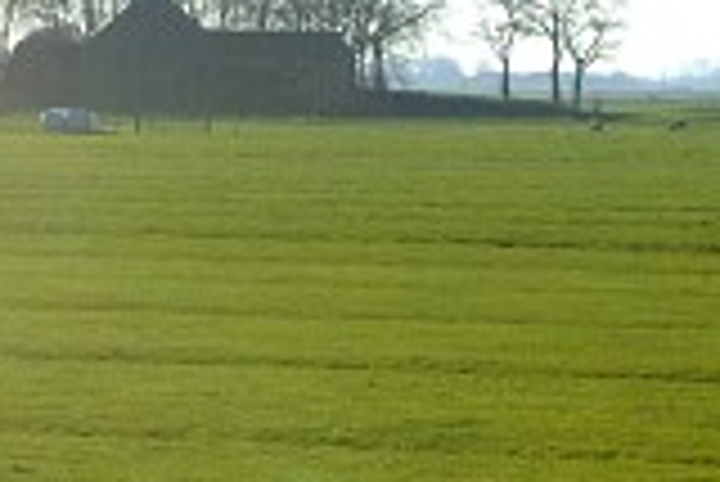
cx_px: -238
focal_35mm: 245
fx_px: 4904
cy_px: 65
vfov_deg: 5.6
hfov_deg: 8.3
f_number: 13
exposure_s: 1/350
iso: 400
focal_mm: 58
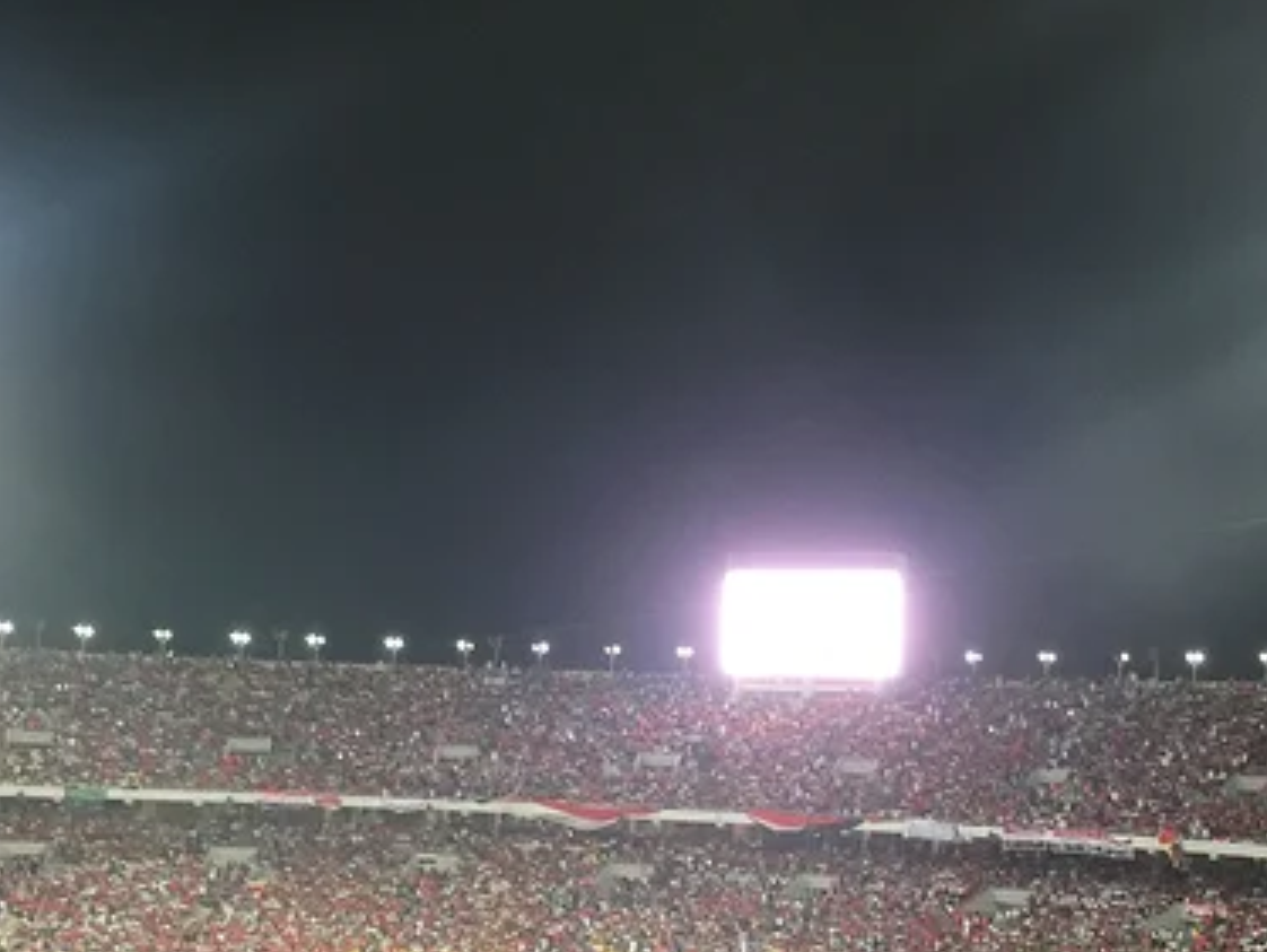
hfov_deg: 31.1
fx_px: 2271
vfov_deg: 23.2
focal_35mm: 62
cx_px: 779
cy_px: 796
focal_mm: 4.15
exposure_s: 1/33
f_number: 2.2
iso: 100
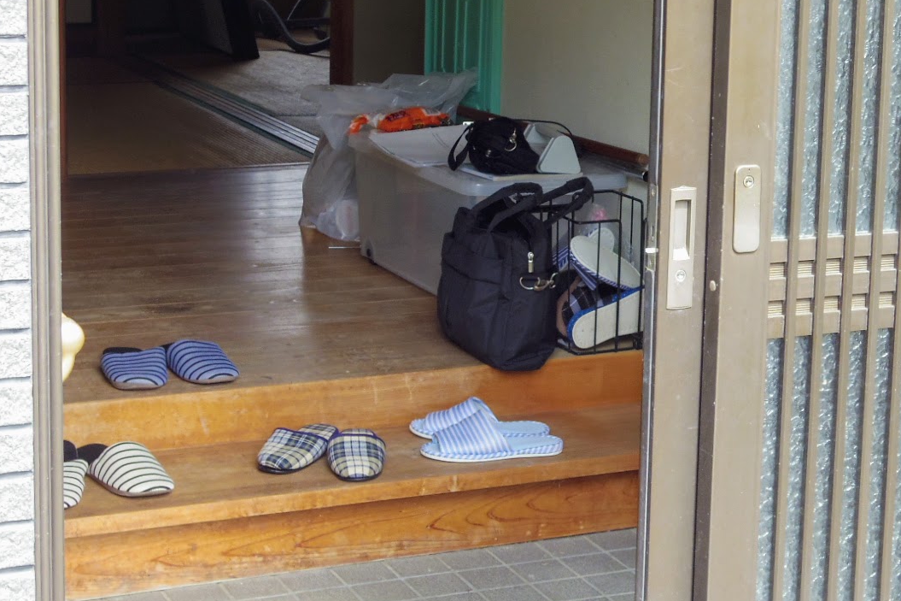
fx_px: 2227
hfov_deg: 22.8
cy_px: 195
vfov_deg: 15.3
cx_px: 569
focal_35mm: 89
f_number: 3.2
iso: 125
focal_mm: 8.5
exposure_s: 1/160
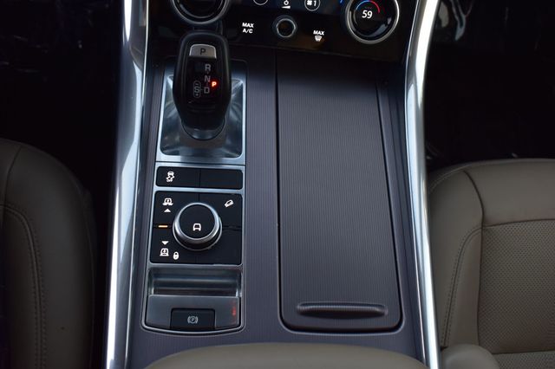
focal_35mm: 33
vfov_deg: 39.9
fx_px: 508
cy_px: 184
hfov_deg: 57.2
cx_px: 278
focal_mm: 22
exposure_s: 1/15
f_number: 6.3
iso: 400
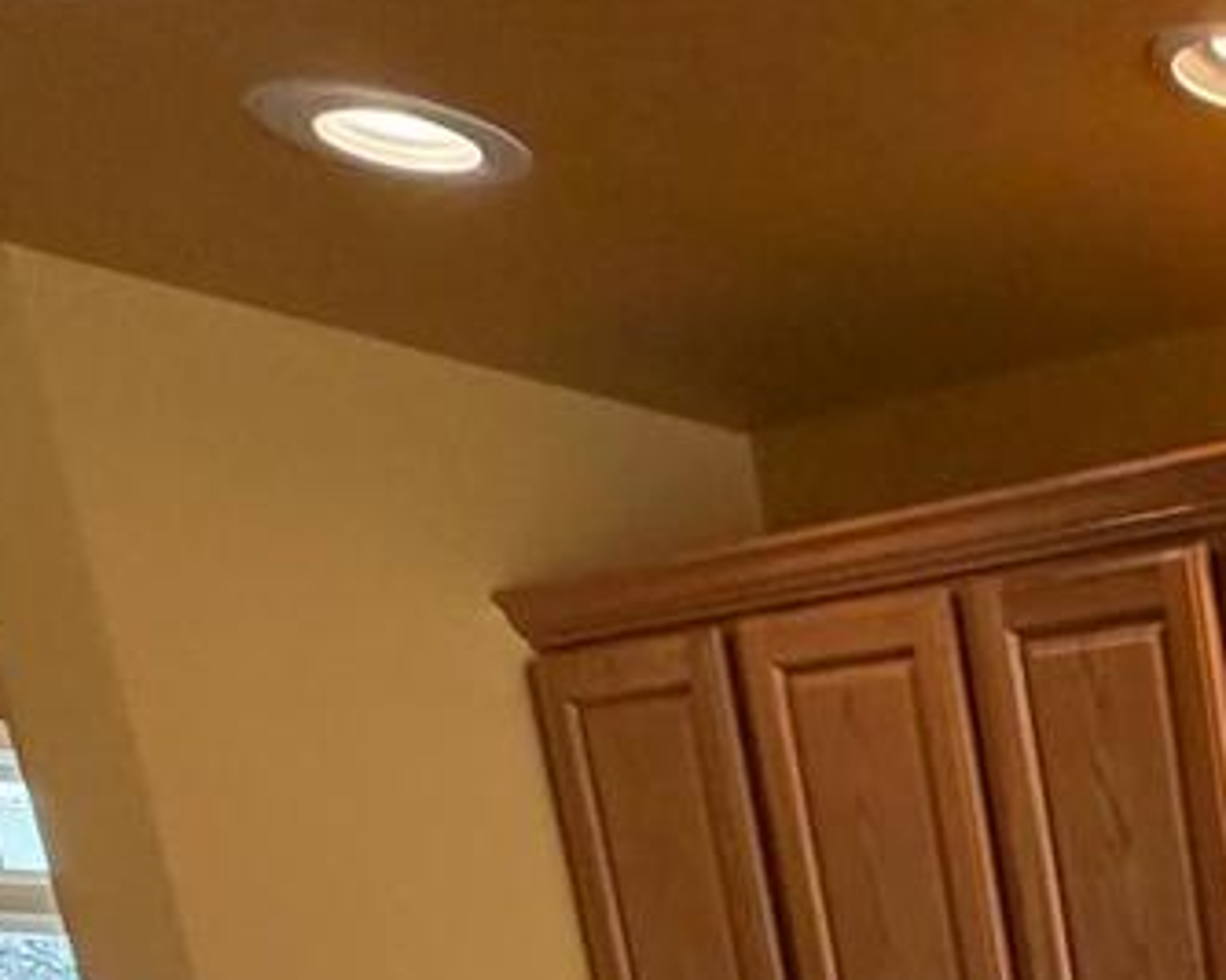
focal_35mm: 59
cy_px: 1663
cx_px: 2206
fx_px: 2140
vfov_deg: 20.2
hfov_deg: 21.3
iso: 200
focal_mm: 2.22
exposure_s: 1/60
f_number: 2.2
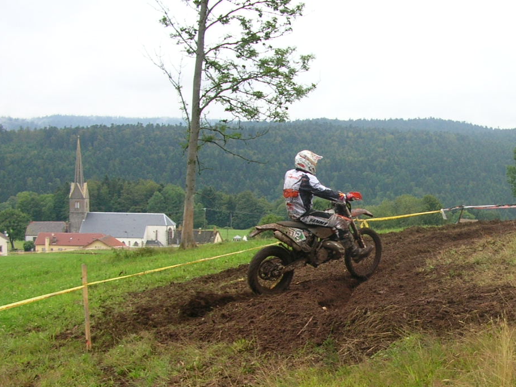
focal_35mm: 61
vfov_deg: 23.7
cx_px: 429
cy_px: 301
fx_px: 910
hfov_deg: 30.7
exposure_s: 1/197
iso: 50
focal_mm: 5.8
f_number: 2.8
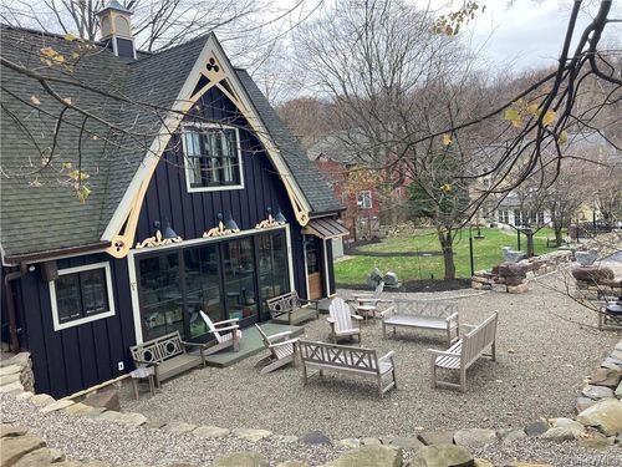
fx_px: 503
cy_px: 234
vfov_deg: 49.7
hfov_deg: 63.4
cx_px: 311
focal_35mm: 28
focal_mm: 3.99
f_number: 1.8
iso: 20
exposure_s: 1/129
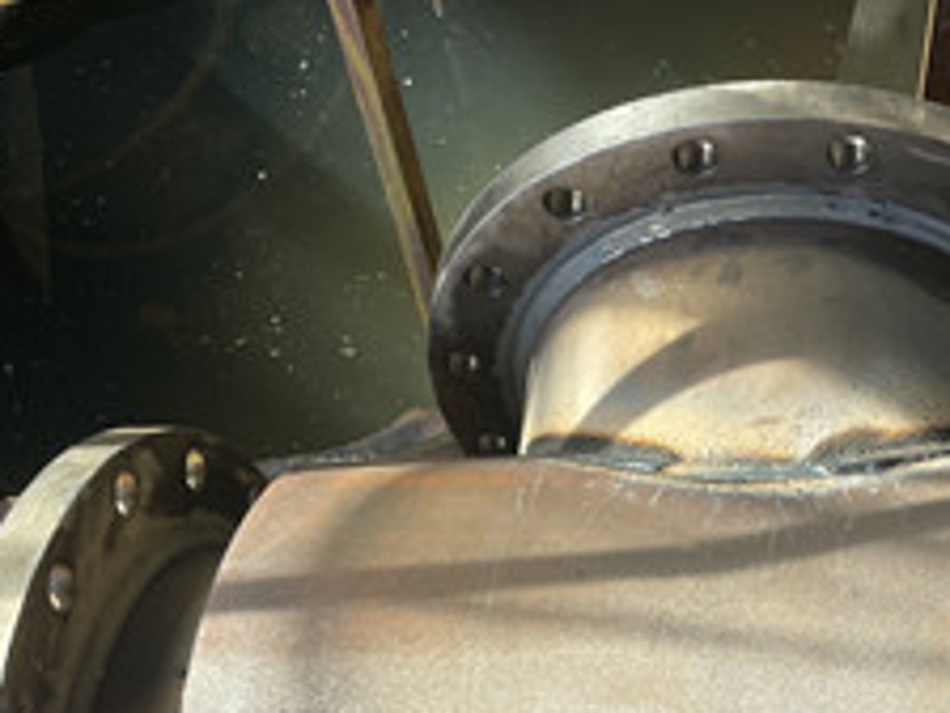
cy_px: 719
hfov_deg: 31.9
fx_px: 1592
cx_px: 827
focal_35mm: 58
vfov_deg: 24.1
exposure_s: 1/121
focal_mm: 4.2
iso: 32
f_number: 1.6
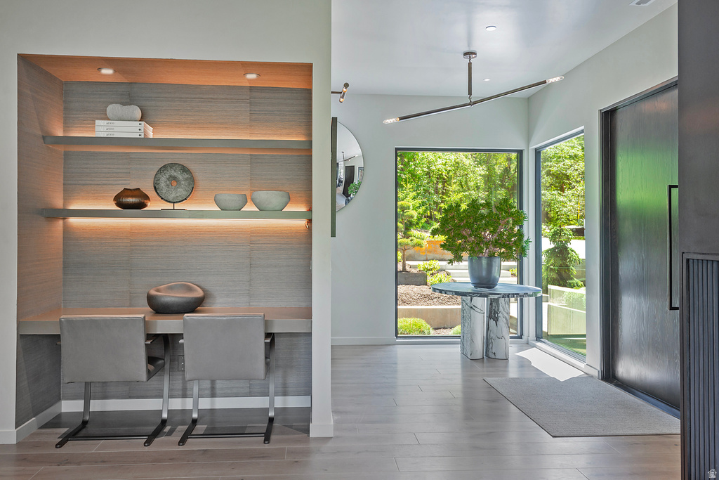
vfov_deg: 49.6
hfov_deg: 69.4
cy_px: 240
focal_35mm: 26
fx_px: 519
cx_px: 360
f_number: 6.3
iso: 200
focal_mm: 26
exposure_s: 1/20
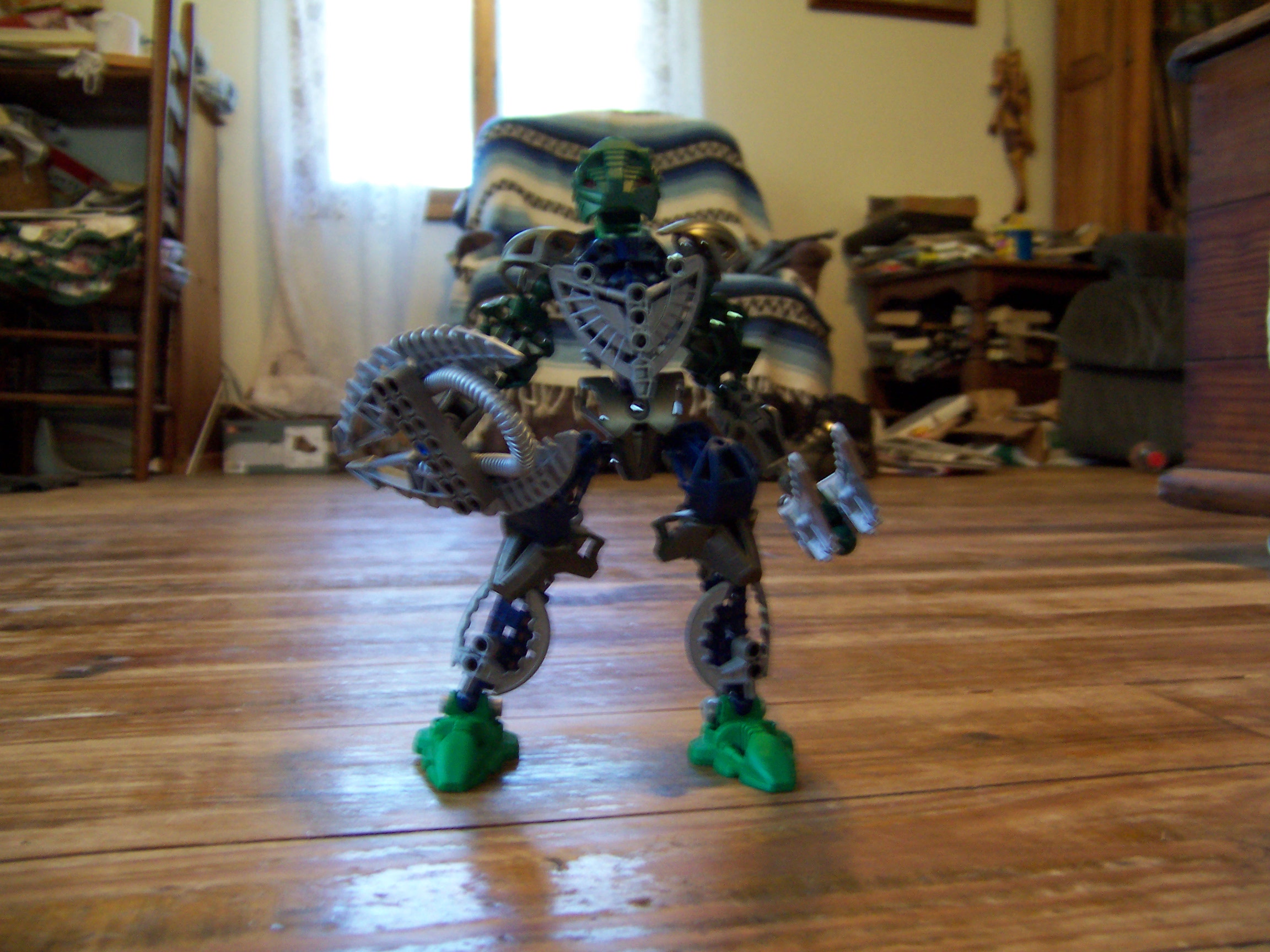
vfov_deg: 42.9
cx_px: 635
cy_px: 476
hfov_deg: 55.4
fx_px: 1211
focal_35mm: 33
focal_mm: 5.5
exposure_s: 1/15
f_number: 2.8
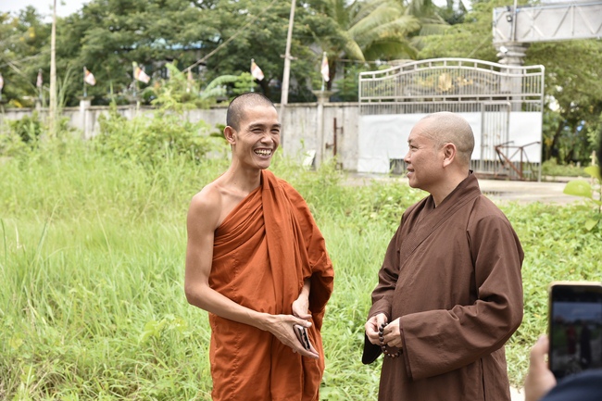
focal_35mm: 75
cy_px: 200
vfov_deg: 18.2
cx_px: 301
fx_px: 1254
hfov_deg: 27.0
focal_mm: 75
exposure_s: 1/250
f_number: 7.1
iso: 250
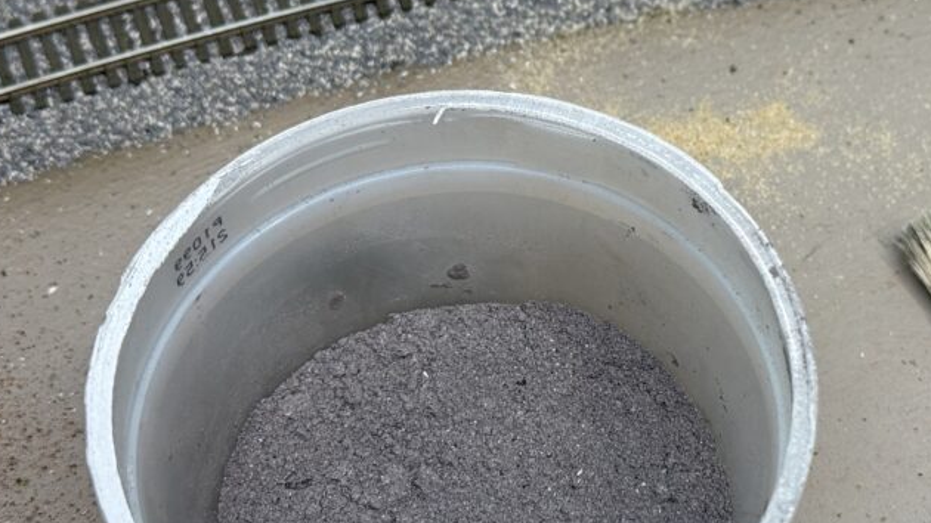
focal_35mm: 85
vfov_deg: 14.2
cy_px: 205
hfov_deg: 24.9
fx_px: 2098
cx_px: 618
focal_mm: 6.76
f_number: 1.78
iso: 50
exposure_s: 1/183
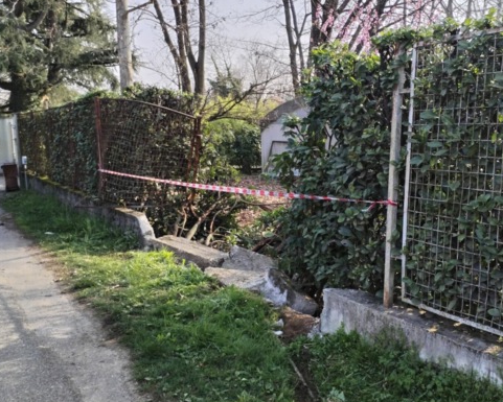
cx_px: 281
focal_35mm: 40
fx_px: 596
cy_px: 195
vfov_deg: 37.3
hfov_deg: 45.7
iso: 100
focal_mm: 4.75
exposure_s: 1/544
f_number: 1.8
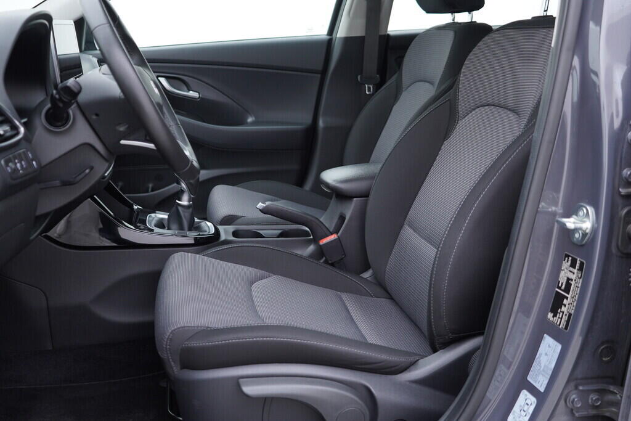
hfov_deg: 53.1
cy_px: 210
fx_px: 631
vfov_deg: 36.9
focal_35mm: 36
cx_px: 316
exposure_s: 1/40
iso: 160
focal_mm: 24
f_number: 2.8
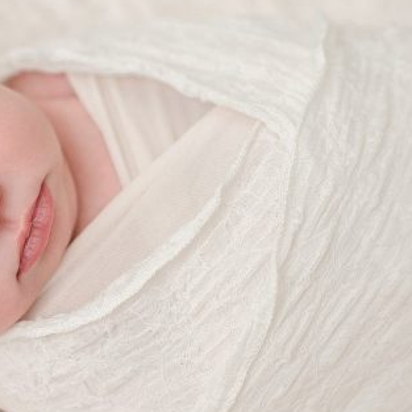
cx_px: 99
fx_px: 983
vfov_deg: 23.7
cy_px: 217
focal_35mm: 73
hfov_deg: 23.4
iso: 800
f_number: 2.2
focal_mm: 35
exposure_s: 1/400
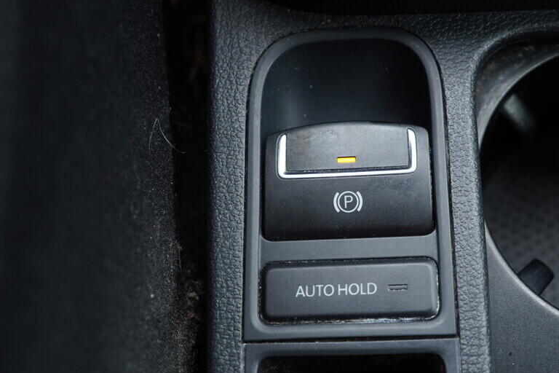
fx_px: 745
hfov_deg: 40.7
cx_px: 367
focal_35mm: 48
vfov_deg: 28.0
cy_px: 212
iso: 400
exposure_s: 1/40
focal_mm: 24
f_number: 2.8
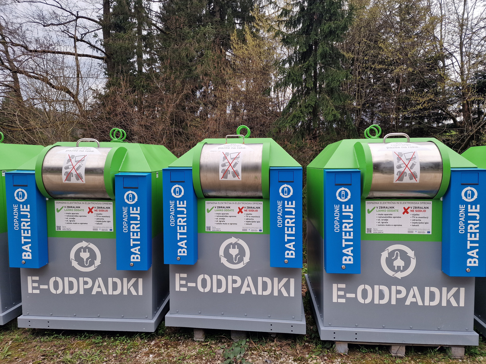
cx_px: 243
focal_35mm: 23
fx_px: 323
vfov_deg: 58.9
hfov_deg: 73.9
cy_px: 182
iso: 50
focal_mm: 6.4
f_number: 1.8
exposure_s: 1/247
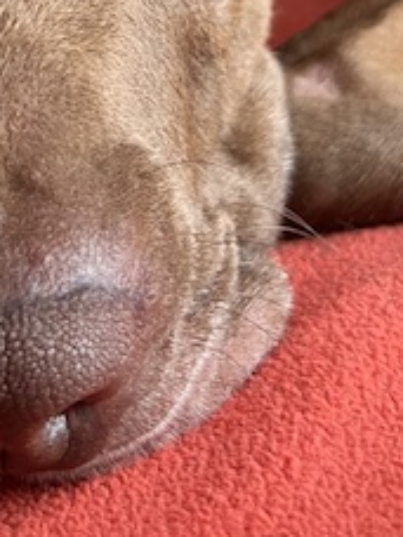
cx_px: -21
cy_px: -80
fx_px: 1273
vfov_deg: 22.3
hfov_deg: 17.5
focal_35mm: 82
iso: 200
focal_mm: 5.7
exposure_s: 1/60
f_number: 1.5
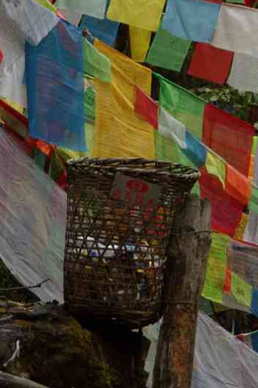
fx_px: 3649
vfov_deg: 6.1
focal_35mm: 339
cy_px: 147
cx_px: 80
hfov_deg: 4.0
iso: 100
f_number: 5.6
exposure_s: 1/125
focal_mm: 119.9
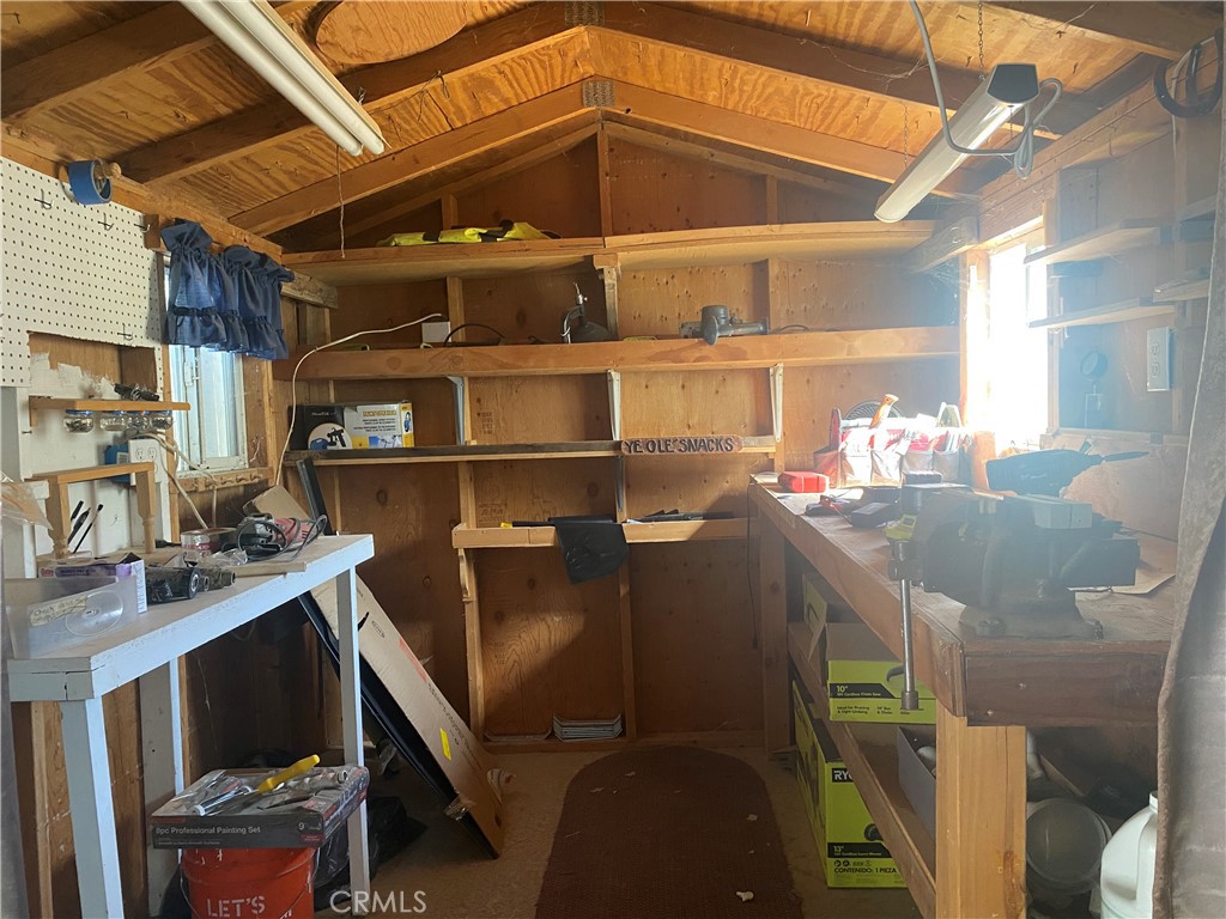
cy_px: 460
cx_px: 613
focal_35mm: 26
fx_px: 921
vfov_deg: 53.1
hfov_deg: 67.3
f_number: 1.8
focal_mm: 4.25
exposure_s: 1/60
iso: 250
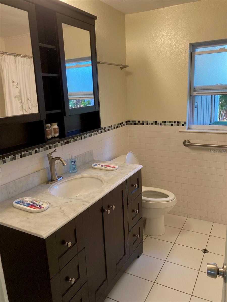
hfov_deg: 49.7
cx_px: 114
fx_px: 245
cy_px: 151
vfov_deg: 63.4
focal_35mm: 28
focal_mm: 3.99
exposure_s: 1/60
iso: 100
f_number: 1.8
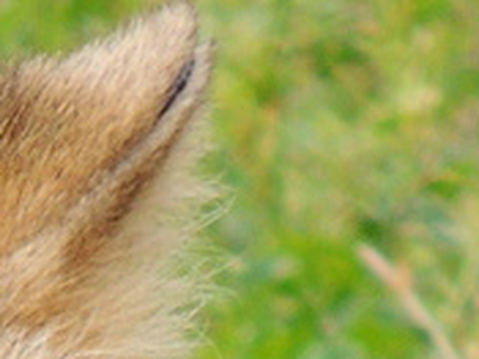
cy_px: 1052
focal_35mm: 7302
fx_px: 100972
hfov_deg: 0.3
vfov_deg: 0.2
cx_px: -372
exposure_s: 1/500
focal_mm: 180
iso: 250
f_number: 5.9
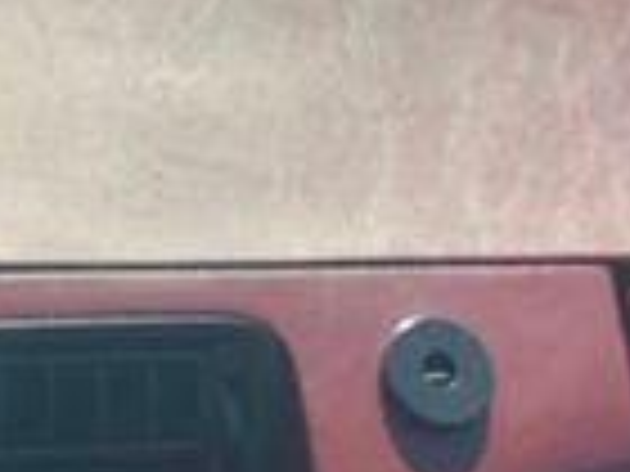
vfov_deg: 12.3
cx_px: -126
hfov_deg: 15.9
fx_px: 2166
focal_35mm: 119
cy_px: 490
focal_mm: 4.25
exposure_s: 1/318
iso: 25
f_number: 1.8
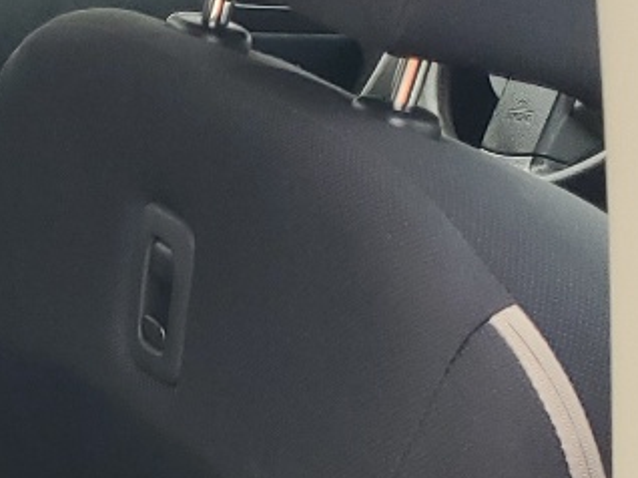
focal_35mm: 131
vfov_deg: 11.1
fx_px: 2413
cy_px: 601
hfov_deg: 13.4
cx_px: -554
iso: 59
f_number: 1.5
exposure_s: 1/120
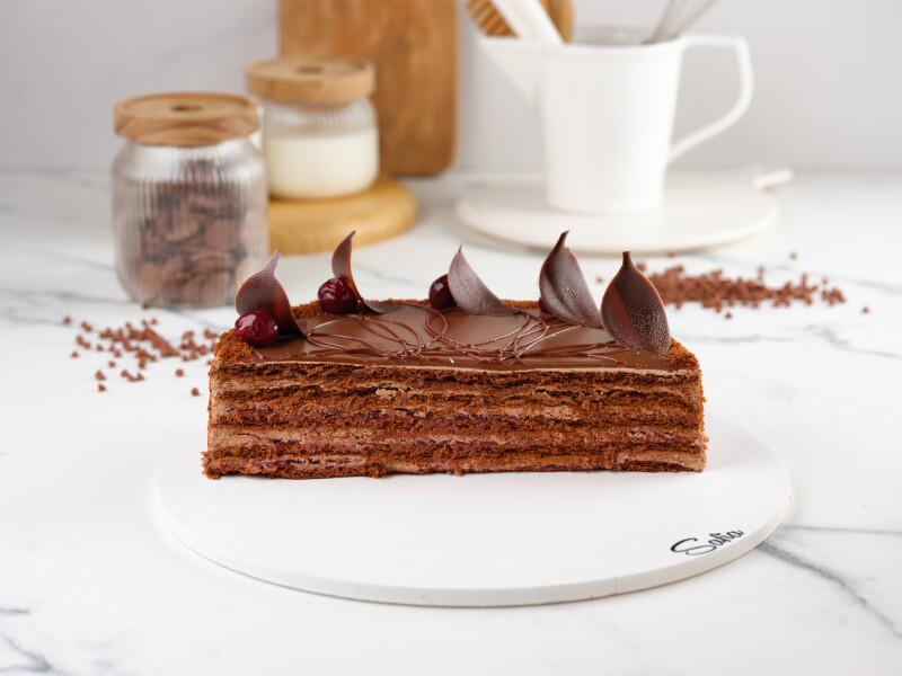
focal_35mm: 95
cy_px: 338
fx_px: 2475
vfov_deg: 15.6
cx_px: 451
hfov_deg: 20.7
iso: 125
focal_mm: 120
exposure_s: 1/125
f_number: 8
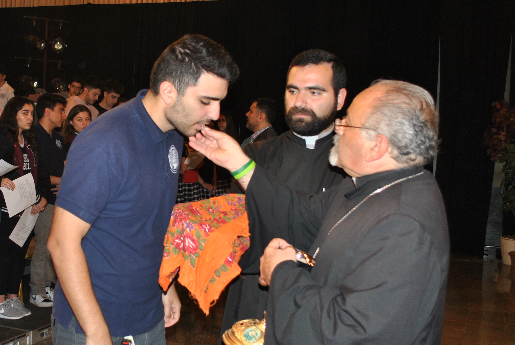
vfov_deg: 27.0
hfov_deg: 39.0
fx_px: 716
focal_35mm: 50
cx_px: 160
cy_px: 194
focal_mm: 18
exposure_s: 1/60
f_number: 3.5
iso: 200
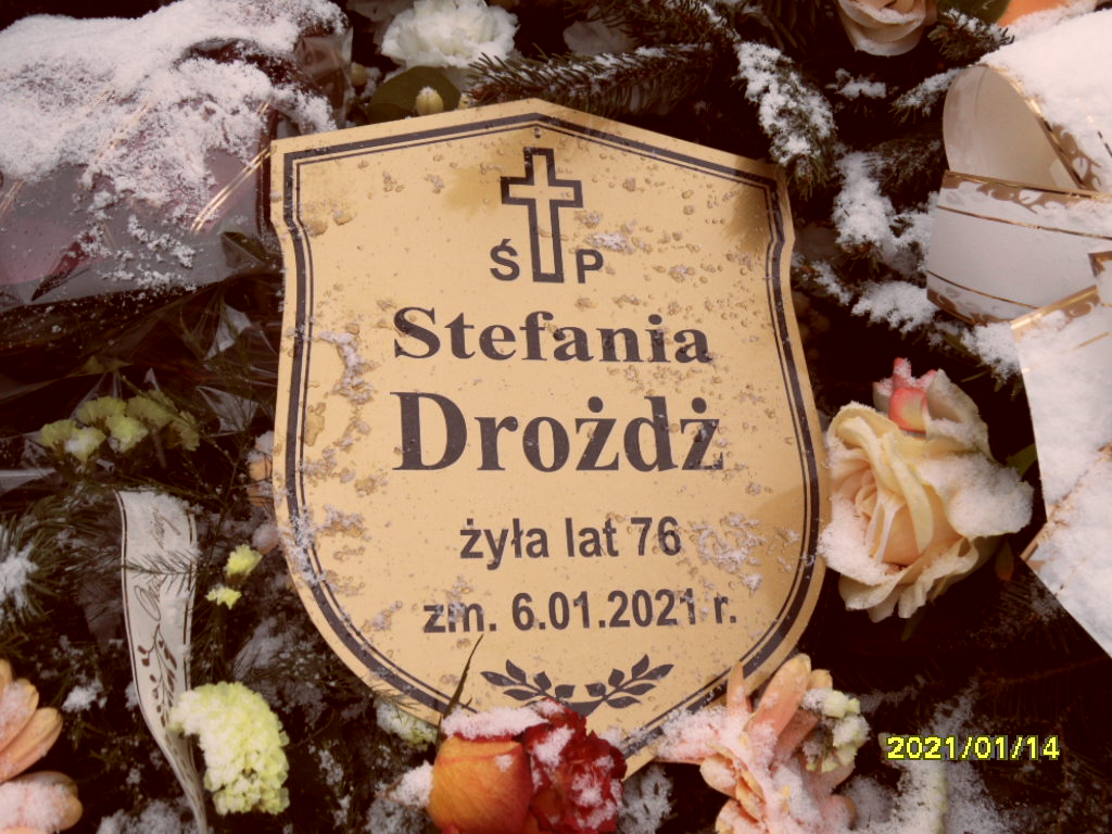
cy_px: 417
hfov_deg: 46.8
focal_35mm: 40
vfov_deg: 36.0
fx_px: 1285
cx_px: 556
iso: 100
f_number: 3.6
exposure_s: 1/90
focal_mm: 6.5
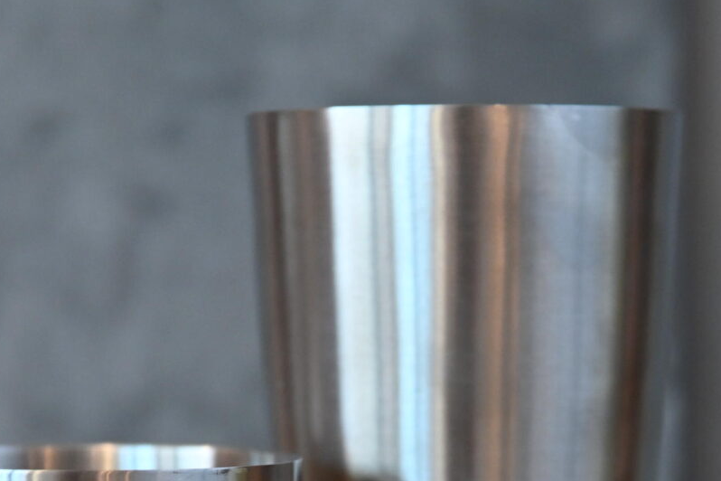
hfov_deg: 10.3
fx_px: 3985
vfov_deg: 6.8
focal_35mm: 199
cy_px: 697
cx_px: 391
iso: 800
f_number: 2.8
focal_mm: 62
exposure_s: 1/100
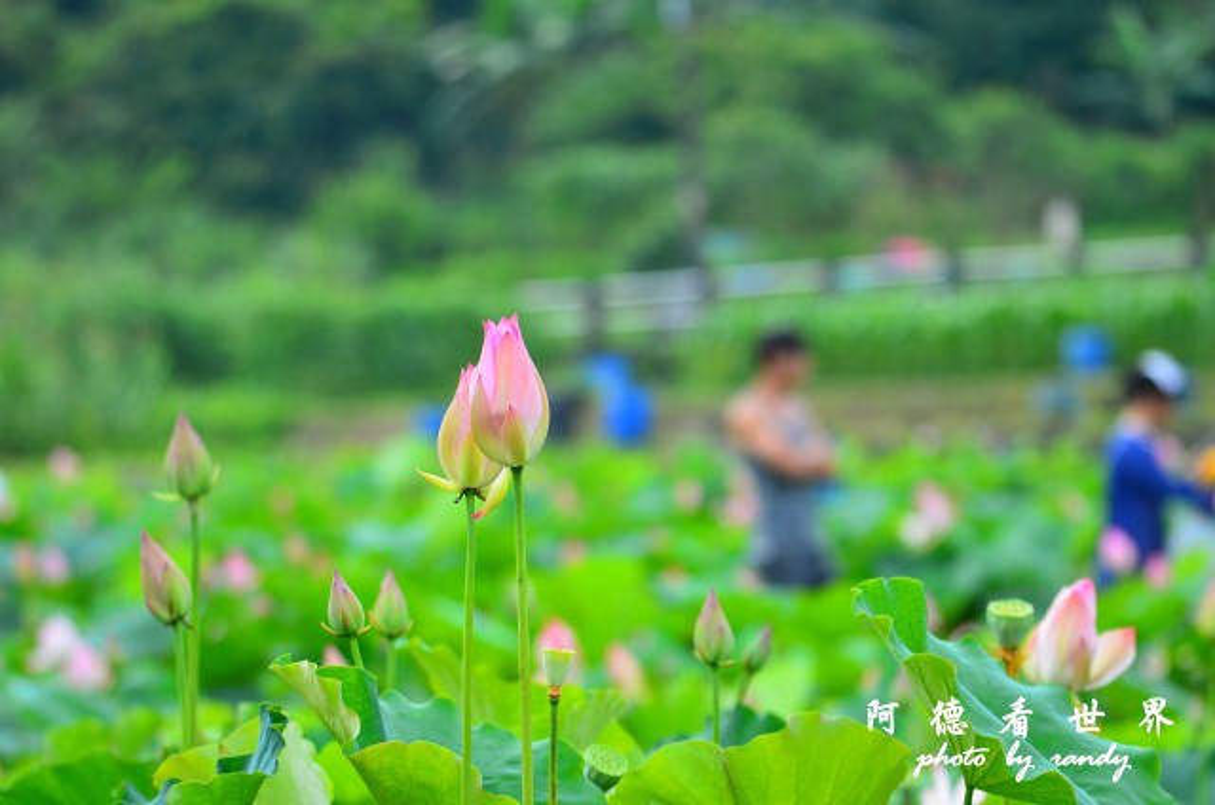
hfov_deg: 9.2
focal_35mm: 225
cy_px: 402
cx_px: 608
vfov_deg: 6.1
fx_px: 7579
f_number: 5.6
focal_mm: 150
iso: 100
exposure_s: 1/160
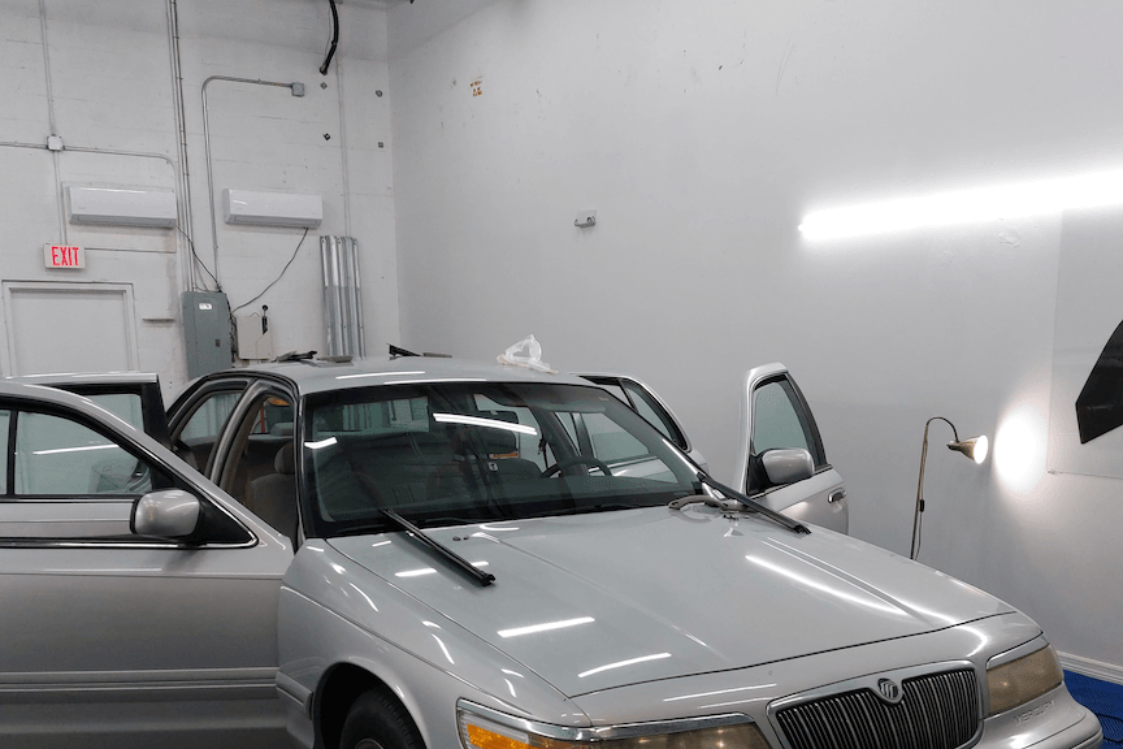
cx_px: 599
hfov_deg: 51.8
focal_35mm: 37
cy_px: 545
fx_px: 1154
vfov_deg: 35.3
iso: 160
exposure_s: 1/120
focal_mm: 5.23
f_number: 1.8
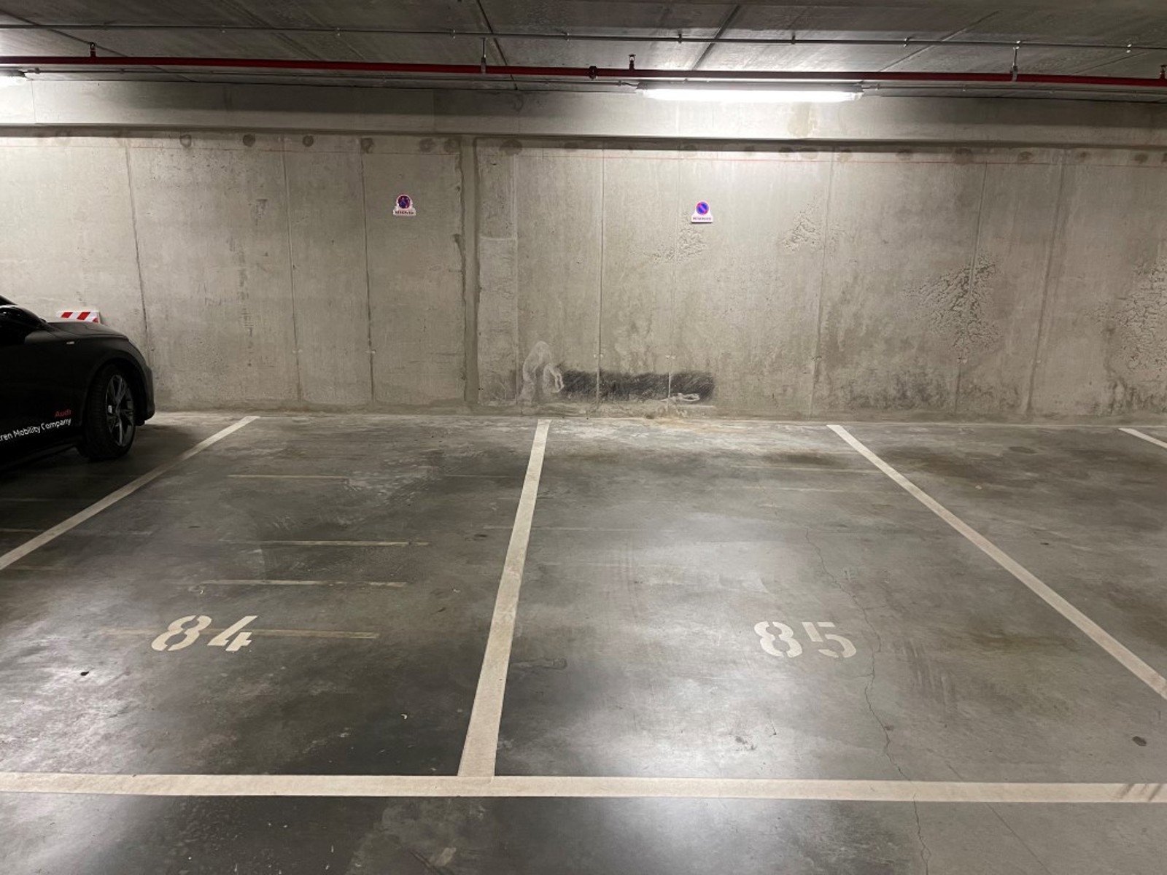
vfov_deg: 54.9
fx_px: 843
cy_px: 438
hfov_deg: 69.4
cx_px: 584
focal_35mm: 25
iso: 320
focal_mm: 5.1
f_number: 1.6
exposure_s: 1/50
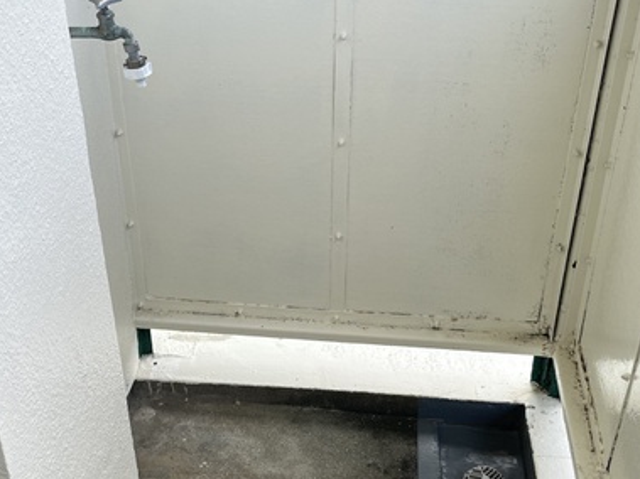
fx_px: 887
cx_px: 311
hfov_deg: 39.7
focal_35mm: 48
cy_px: 328
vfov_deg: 30.0
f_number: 1.6
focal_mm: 5.1
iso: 50
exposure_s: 1/646
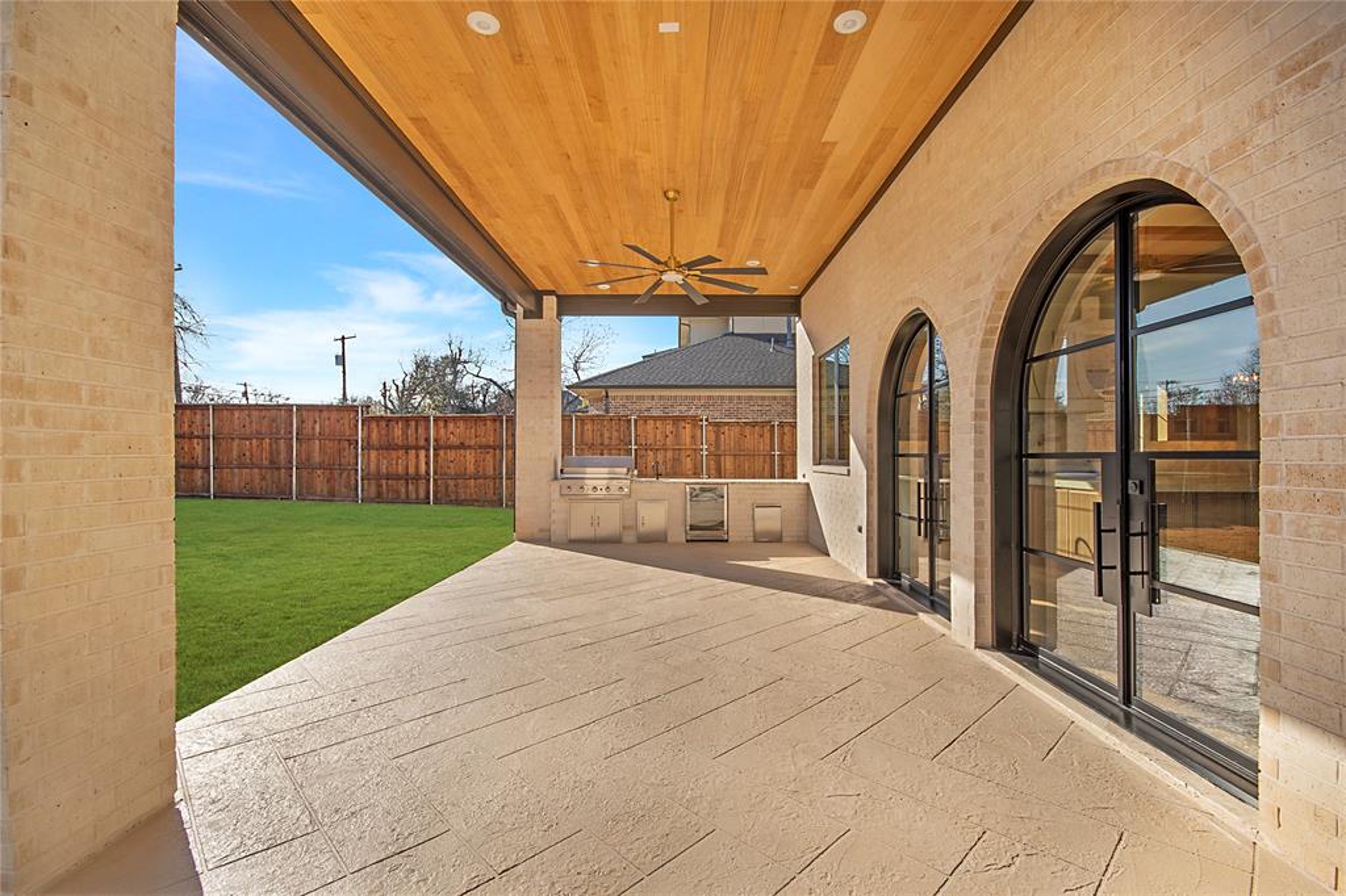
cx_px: 673
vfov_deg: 77.3
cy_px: 448
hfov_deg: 100.4
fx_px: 561
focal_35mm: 15
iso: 100
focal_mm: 10
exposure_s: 1/200
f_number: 11
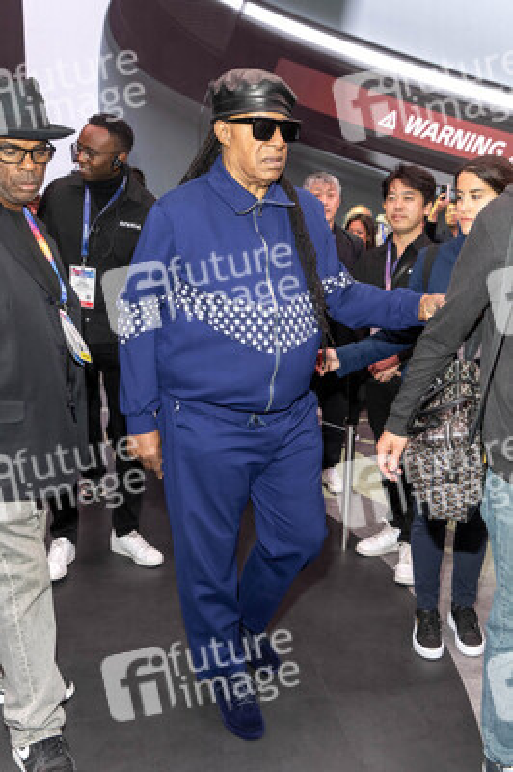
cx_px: 256
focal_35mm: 29
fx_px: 621
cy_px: 386
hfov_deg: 44.9
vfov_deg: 63.7
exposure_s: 1/200
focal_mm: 29
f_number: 4
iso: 800
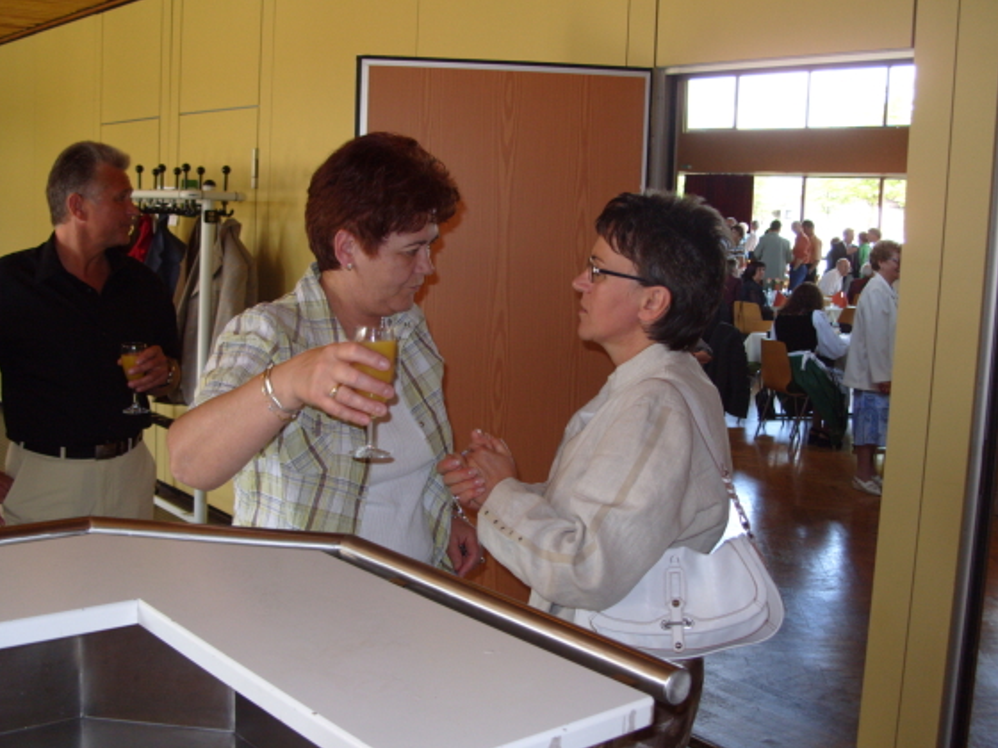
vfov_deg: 36.0
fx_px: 1153
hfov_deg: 46.7
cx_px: 444
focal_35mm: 40
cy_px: 381
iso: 100
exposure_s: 1/45
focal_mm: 7.8
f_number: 2.8
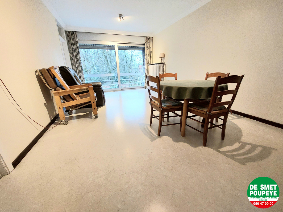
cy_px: 106
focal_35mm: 13
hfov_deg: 106.2
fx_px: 106
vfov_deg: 89.9
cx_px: 142
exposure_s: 1/50
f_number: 2.2
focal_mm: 1.74
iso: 400
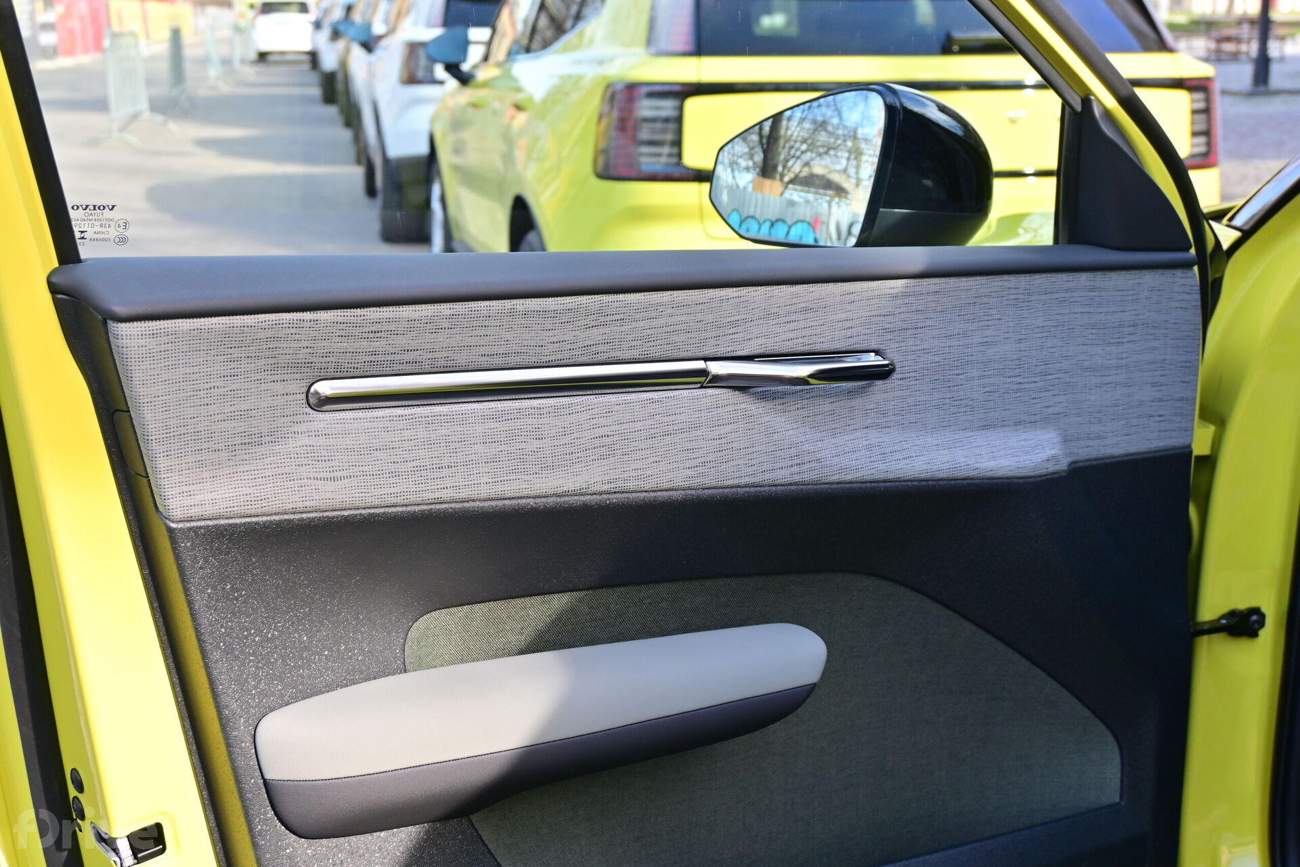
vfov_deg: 29.4
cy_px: 434
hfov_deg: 43.0
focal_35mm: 46
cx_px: 650
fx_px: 1652
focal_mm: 30.5
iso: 250
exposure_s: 1/200
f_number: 6.3
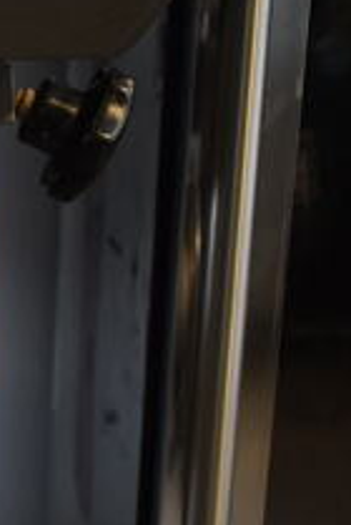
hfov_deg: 10.6
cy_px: 551
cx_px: -384
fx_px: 1720
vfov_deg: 16.9
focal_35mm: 118
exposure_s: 1/30
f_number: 3.5
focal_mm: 18
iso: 640
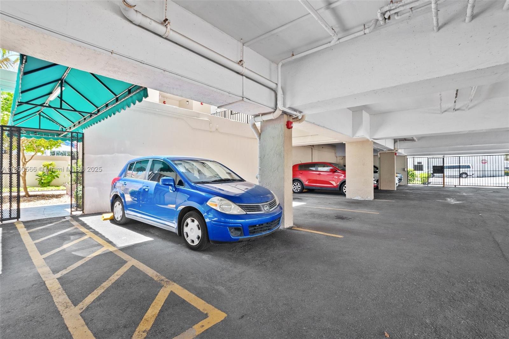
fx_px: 212
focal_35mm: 15
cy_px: 170
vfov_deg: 77.3
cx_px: 254
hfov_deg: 100.4
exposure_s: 1/15
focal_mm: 10
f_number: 8
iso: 360
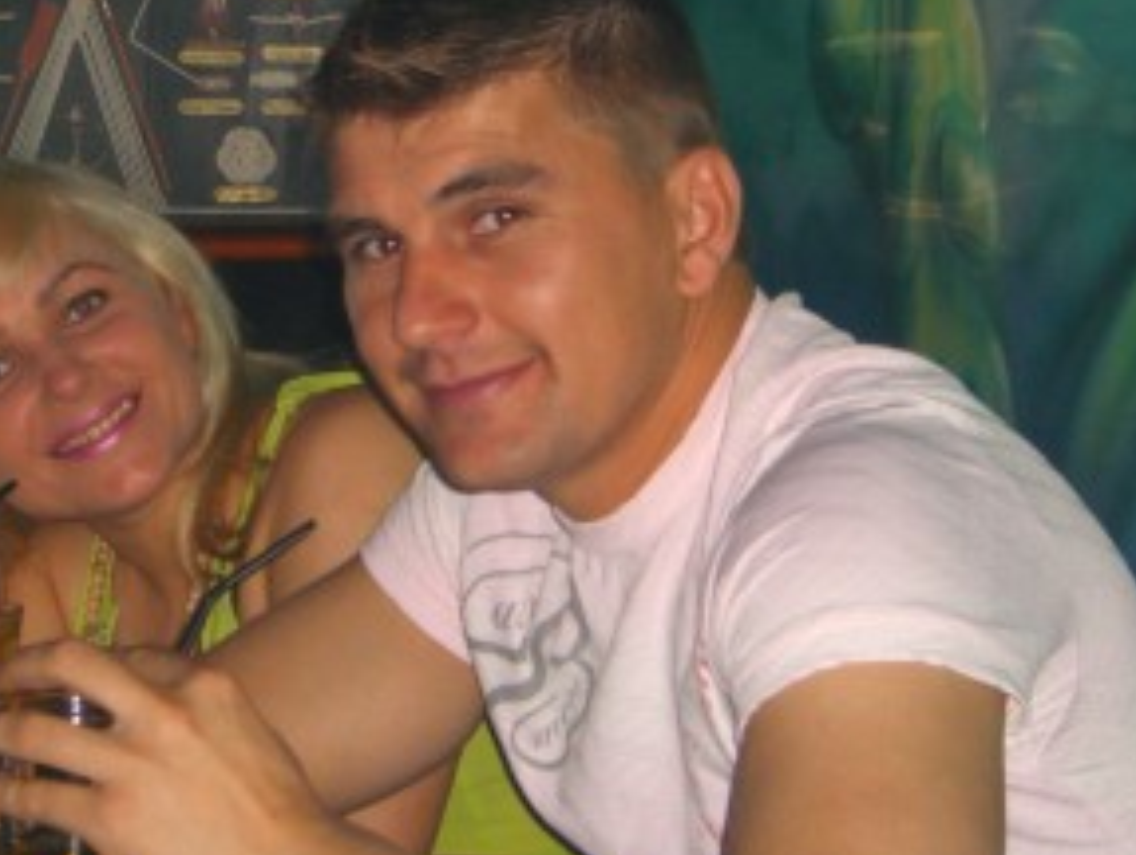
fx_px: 3910
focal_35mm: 119
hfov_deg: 16.5
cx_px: 451
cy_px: 285
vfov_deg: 12.5
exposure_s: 1/60
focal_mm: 11.8
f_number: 3.6
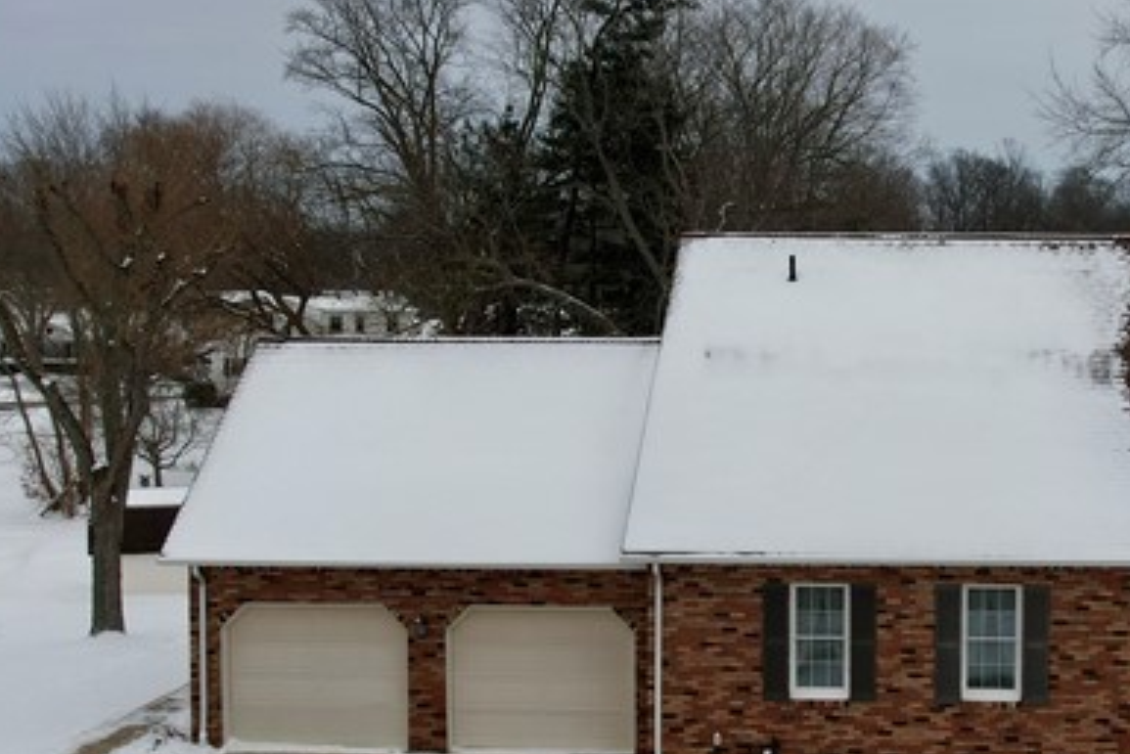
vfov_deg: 21.9
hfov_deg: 31.8
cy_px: 402
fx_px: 1947
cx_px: 848
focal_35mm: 62
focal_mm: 8.38
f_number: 2.8
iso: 100
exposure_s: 1/2500
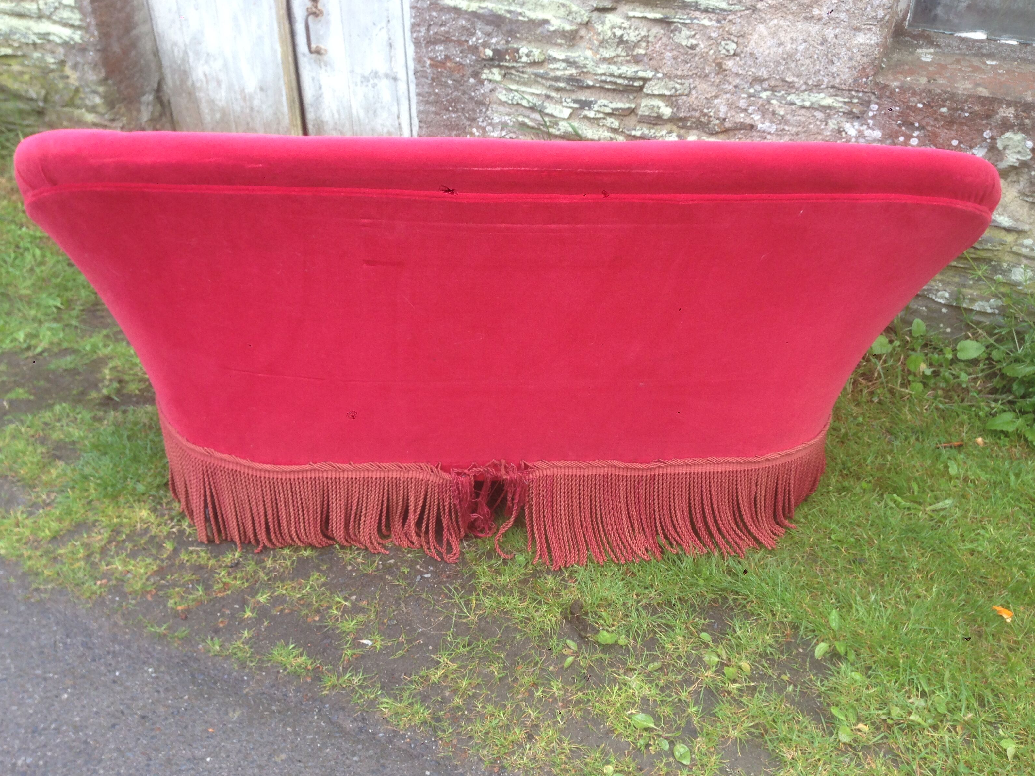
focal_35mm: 34
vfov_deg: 41.8
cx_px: 511
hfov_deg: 54.0
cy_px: 399
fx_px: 1017
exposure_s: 1/139
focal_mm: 4.12
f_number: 2.4
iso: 50
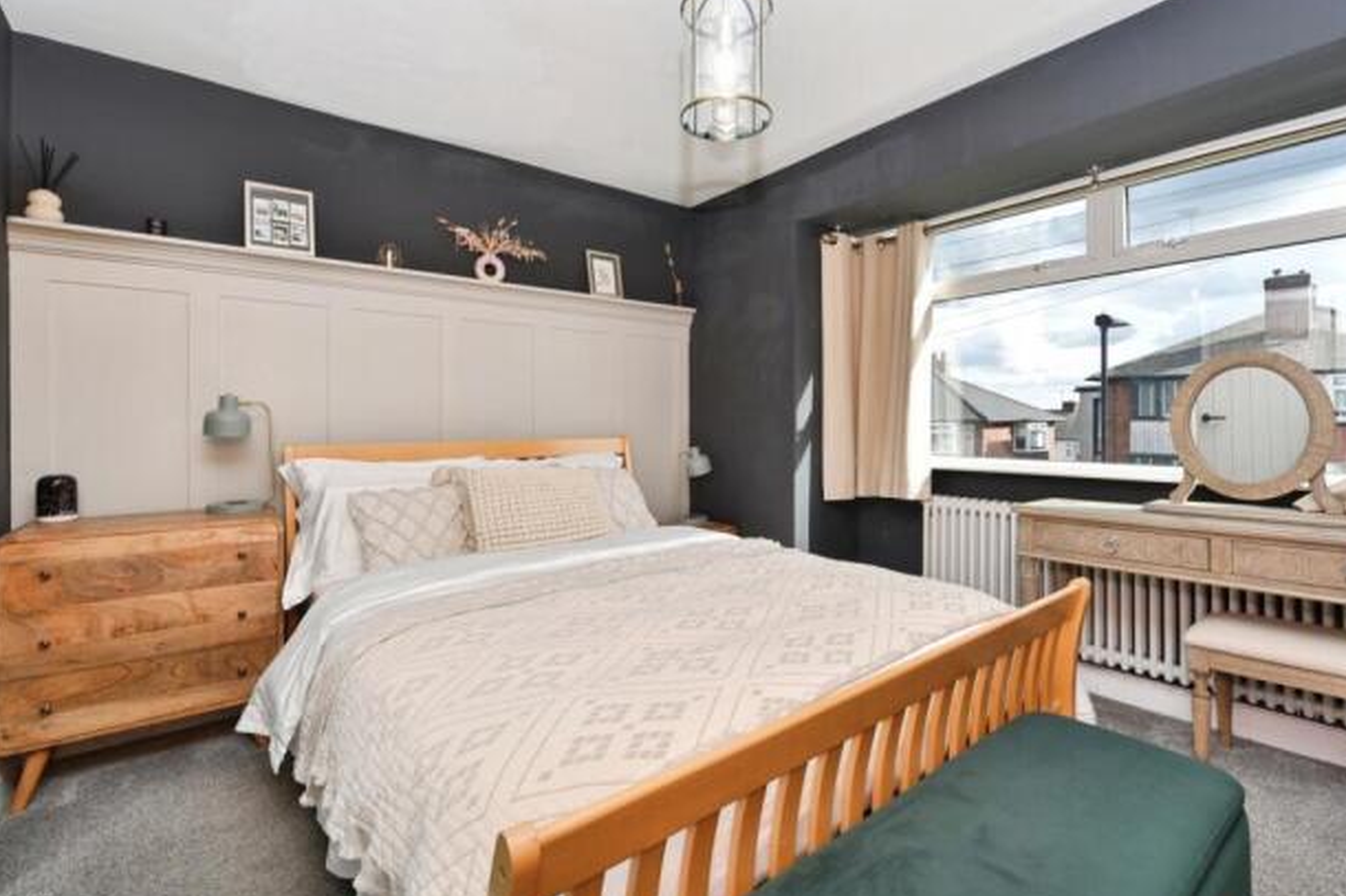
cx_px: 676
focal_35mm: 15
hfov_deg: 100.4
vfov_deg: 77.3
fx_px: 561
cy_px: 457
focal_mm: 14
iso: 320
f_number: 8
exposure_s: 1/250
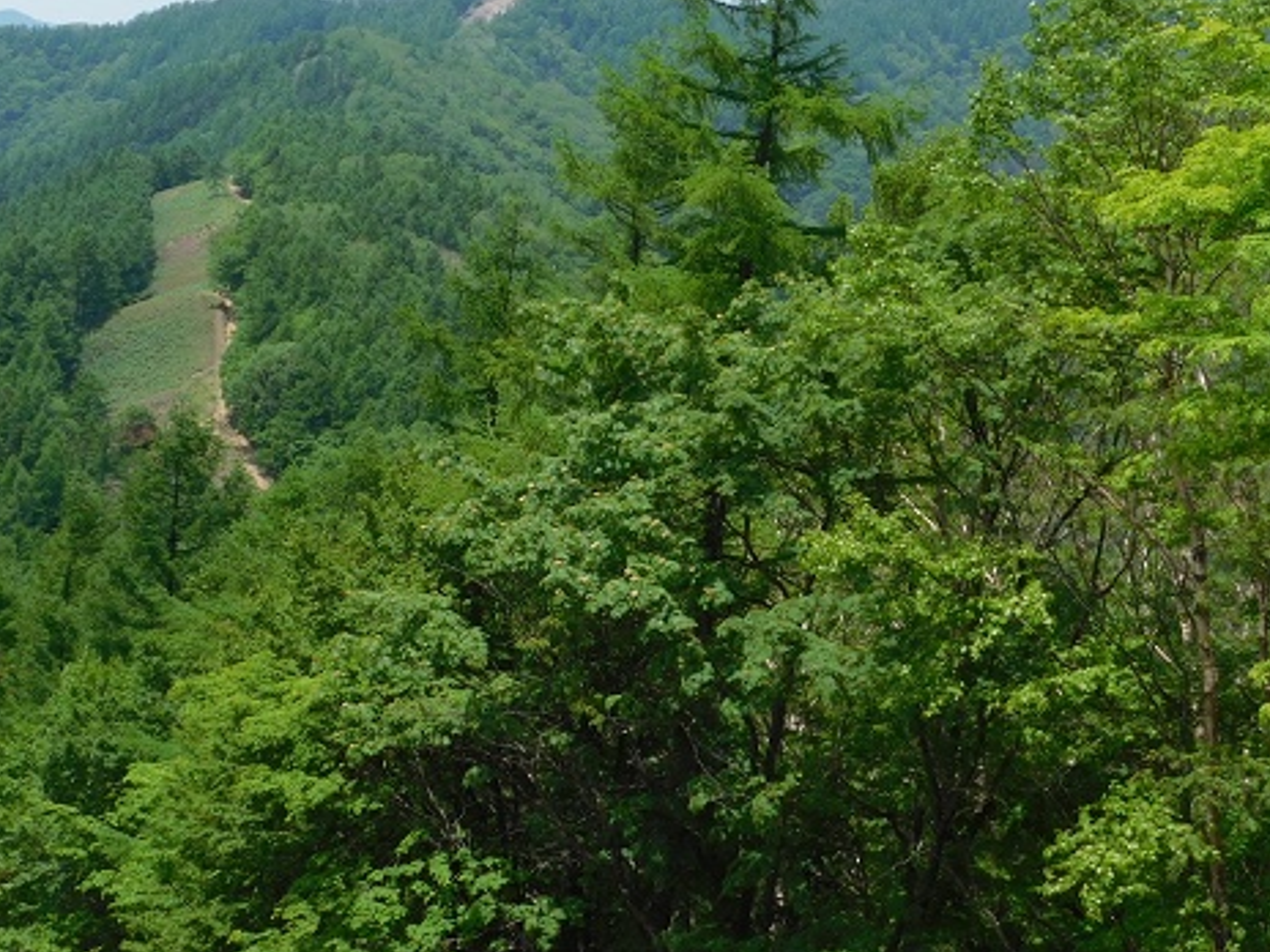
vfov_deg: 21.3
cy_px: 509
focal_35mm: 69
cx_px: 427
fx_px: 2531
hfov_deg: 28.0
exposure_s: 1/1000
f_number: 3.6
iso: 125
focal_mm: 7.1
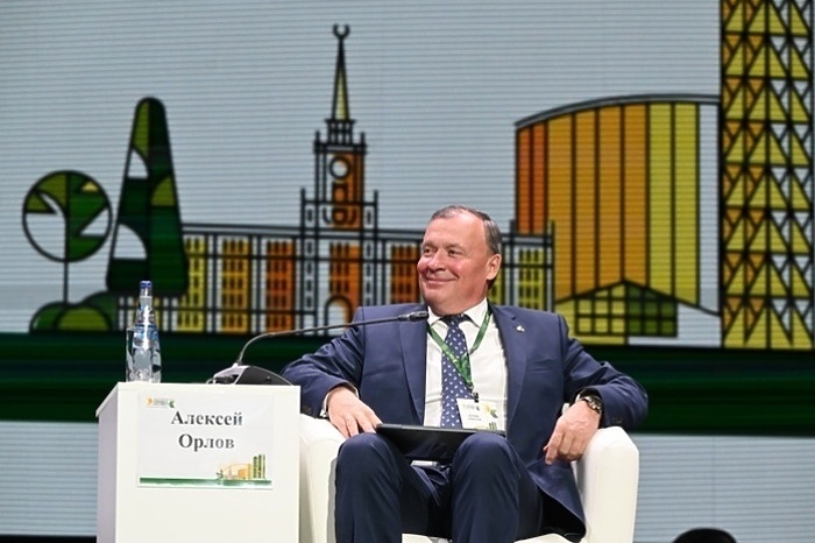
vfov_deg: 10.2
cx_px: 408
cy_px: 272
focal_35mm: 135
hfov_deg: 15.2
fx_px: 3055
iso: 3200
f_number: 5
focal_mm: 135
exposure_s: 1/1000
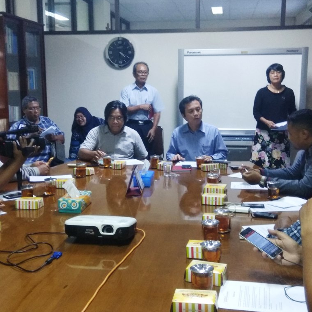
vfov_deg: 62.9
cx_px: 151
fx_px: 255
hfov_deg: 62.9
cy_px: 155
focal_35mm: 25
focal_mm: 3.57
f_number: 2
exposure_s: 1/20
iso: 640
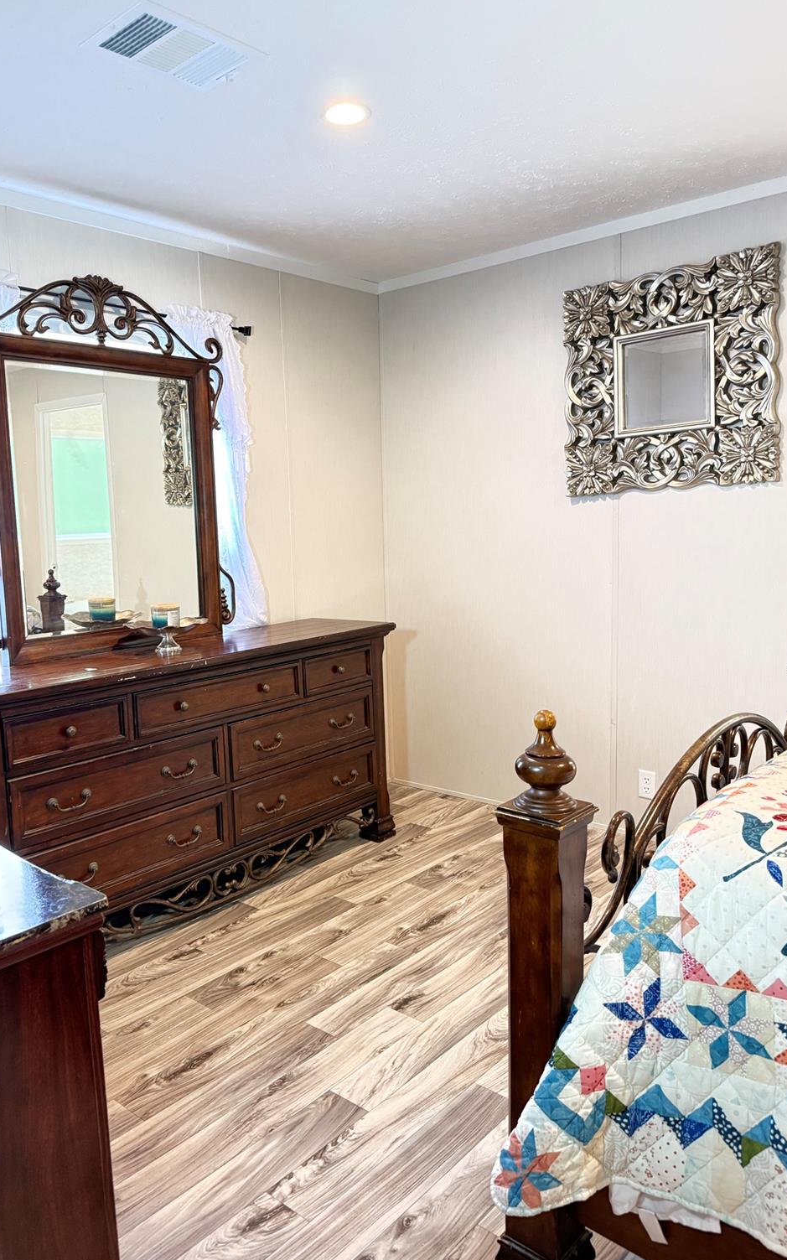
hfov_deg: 47.4
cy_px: 629
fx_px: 893
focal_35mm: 26
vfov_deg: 70.4
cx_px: 337
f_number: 1.78
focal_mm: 6.76
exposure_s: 1/40
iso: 1000
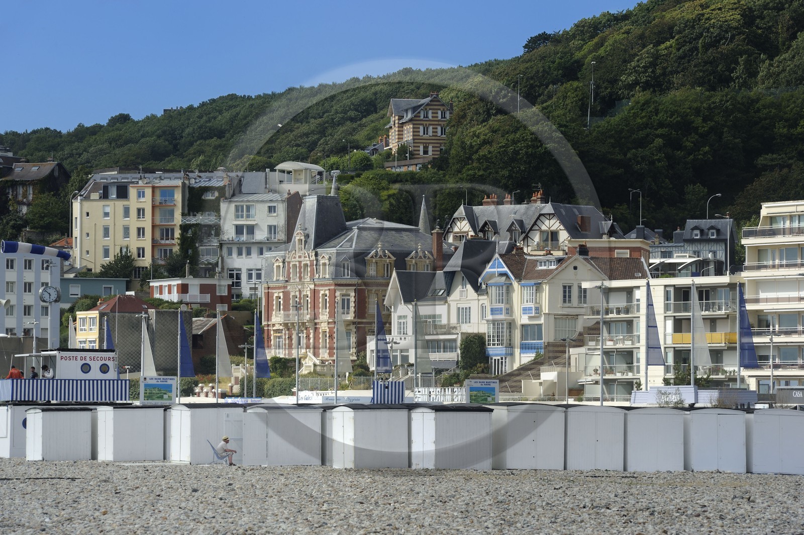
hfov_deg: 10.3
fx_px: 4463
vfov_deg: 6.9
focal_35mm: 200
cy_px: 268
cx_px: 402
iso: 200
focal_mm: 200
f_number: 11
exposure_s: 1/250
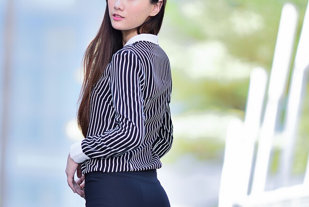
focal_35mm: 238
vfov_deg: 5.8
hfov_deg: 8.6
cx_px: 97
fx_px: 2044
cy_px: 56
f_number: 1.4
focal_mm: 105
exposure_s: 1/640
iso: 100
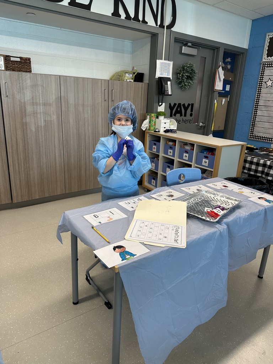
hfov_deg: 56.8
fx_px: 252
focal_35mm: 24
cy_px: 182
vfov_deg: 71.6
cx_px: 136
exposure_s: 1/100
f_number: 1.78
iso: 80
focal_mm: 6.86
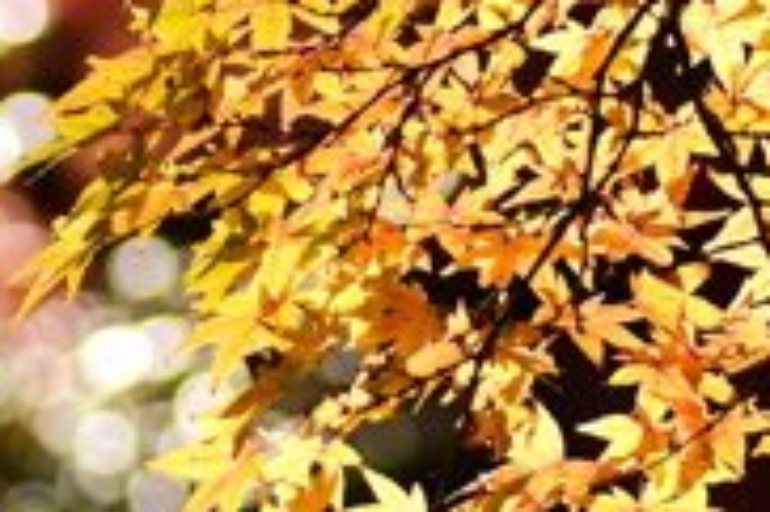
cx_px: -59
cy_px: -116
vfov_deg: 2.4
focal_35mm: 563
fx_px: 12031
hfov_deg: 3.7
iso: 100
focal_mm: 100
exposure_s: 1/1000
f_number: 3.5
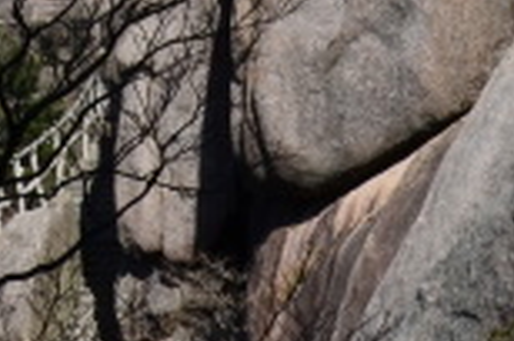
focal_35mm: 209
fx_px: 2982
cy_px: -622
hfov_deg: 9.2
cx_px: -521
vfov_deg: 6.1
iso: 110
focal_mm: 21
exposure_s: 1/125
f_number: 11
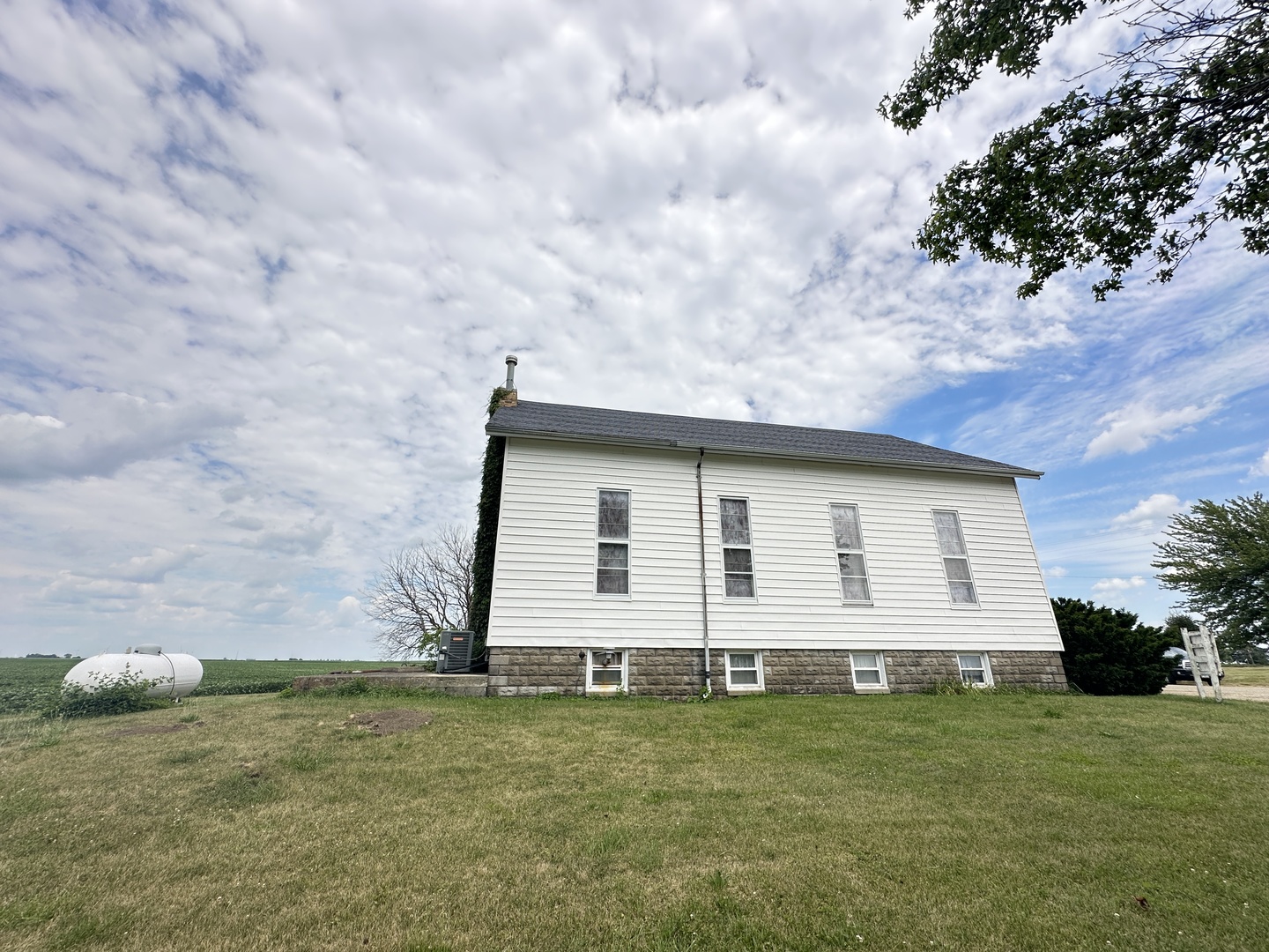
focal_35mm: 14
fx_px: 513
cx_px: 634
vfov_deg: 85.7
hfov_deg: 102.1
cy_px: 476
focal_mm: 2.22
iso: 40
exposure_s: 1/1072
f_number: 2.2
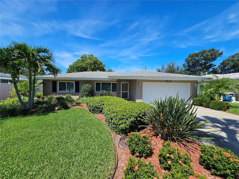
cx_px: 120
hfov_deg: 106.2
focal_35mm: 13
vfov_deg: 89.9
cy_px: 90
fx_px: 90
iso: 50
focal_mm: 2.2
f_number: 2.2
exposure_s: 1/2128
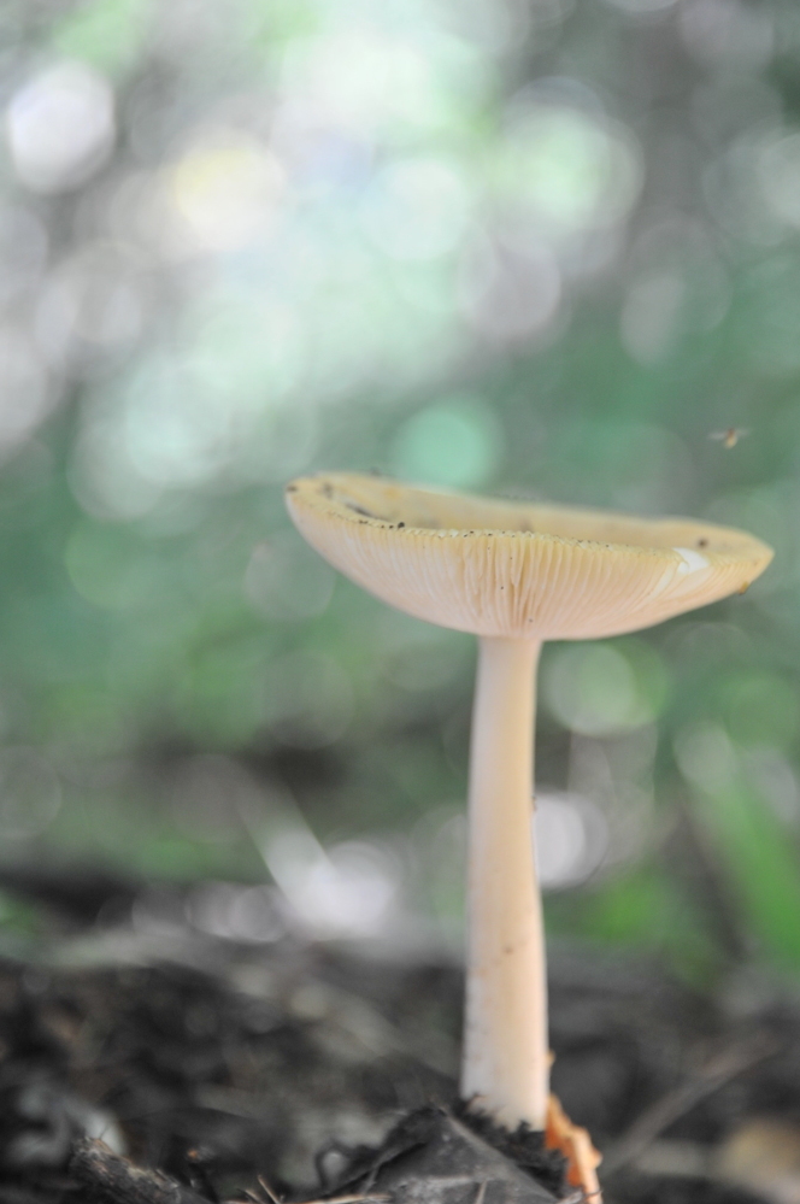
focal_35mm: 123
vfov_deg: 16.7
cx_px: 398
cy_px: 601
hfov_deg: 11.1
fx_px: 4108
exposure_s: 1/60
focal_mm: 120
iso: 720
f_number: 5.6
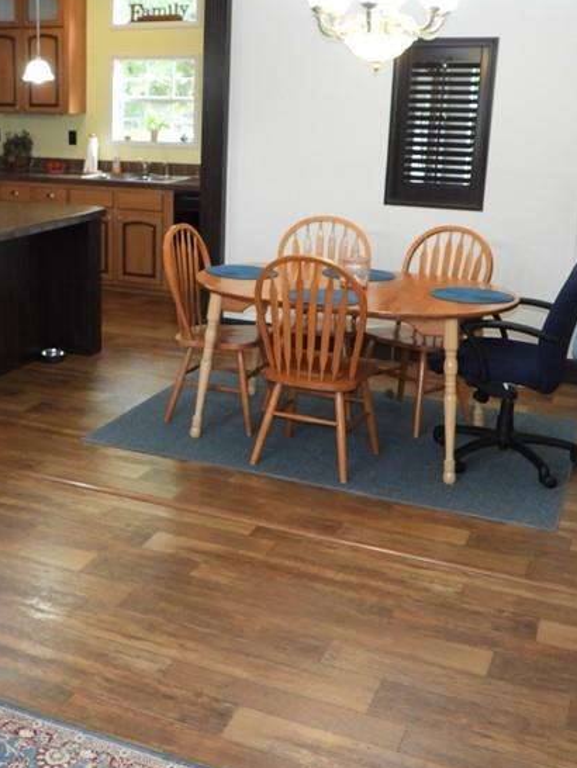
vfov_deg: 41.9
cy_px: 325
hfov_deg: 31.3
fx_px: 999
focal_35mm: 45
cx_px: 108
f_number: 2.8
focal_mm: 4.3
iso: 200
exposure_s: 1/30
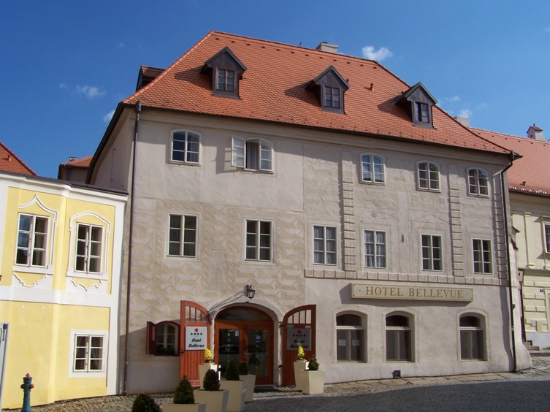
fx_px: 603
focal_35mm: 38
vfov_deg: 37.7
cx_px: 275
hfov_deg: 49.0
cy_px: 206
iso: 80
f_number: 5.6
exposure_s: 1/640
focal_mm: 6.3
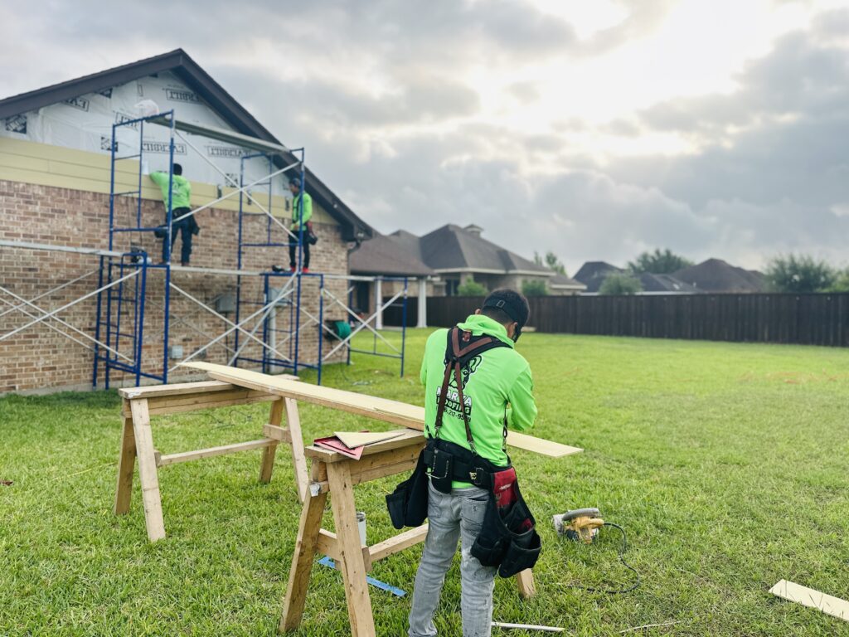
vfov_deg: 56.8
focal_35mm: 24
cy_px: 318
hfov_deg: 71.6
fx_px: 589
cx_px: 424
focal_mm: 6.86
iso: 80
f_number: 1.78
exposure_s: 1/962
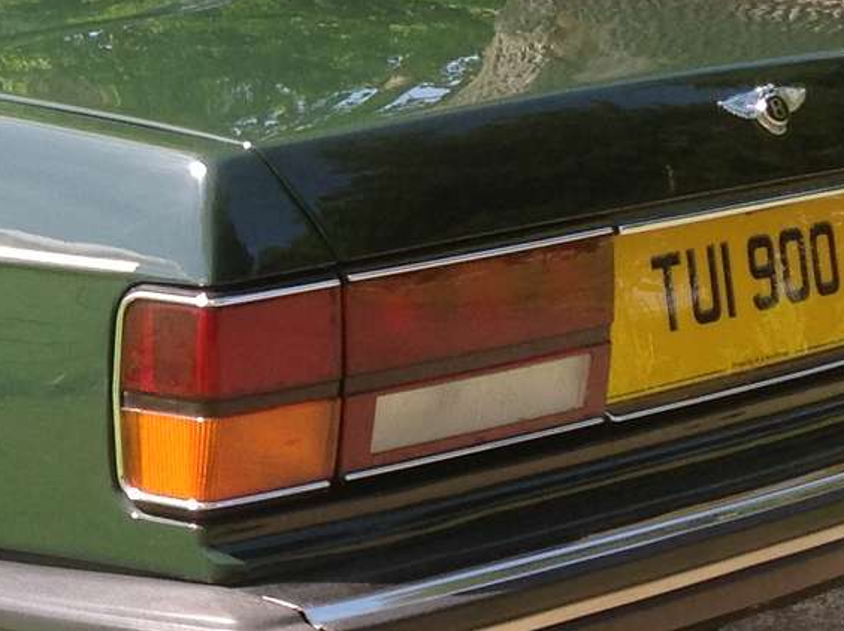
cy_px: 217
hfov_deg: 15.3
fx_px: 3019
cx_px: -211
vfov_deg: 11.9
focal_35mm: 124
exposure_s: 1/465
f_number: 2.4
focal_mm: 4.28
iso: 50
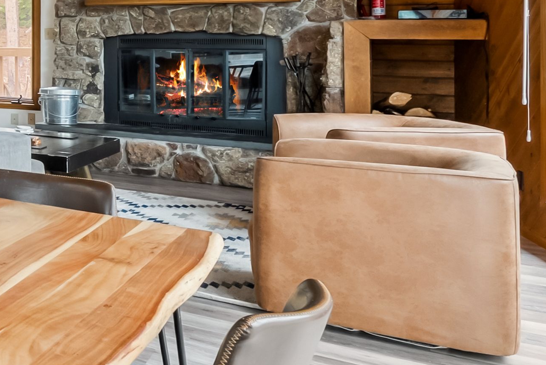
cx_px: -327
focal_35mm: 46
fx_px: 698
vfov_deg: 27.8
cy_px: 11
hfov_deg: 26.2
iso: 800
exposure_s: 1/50
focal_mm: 14
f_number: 8
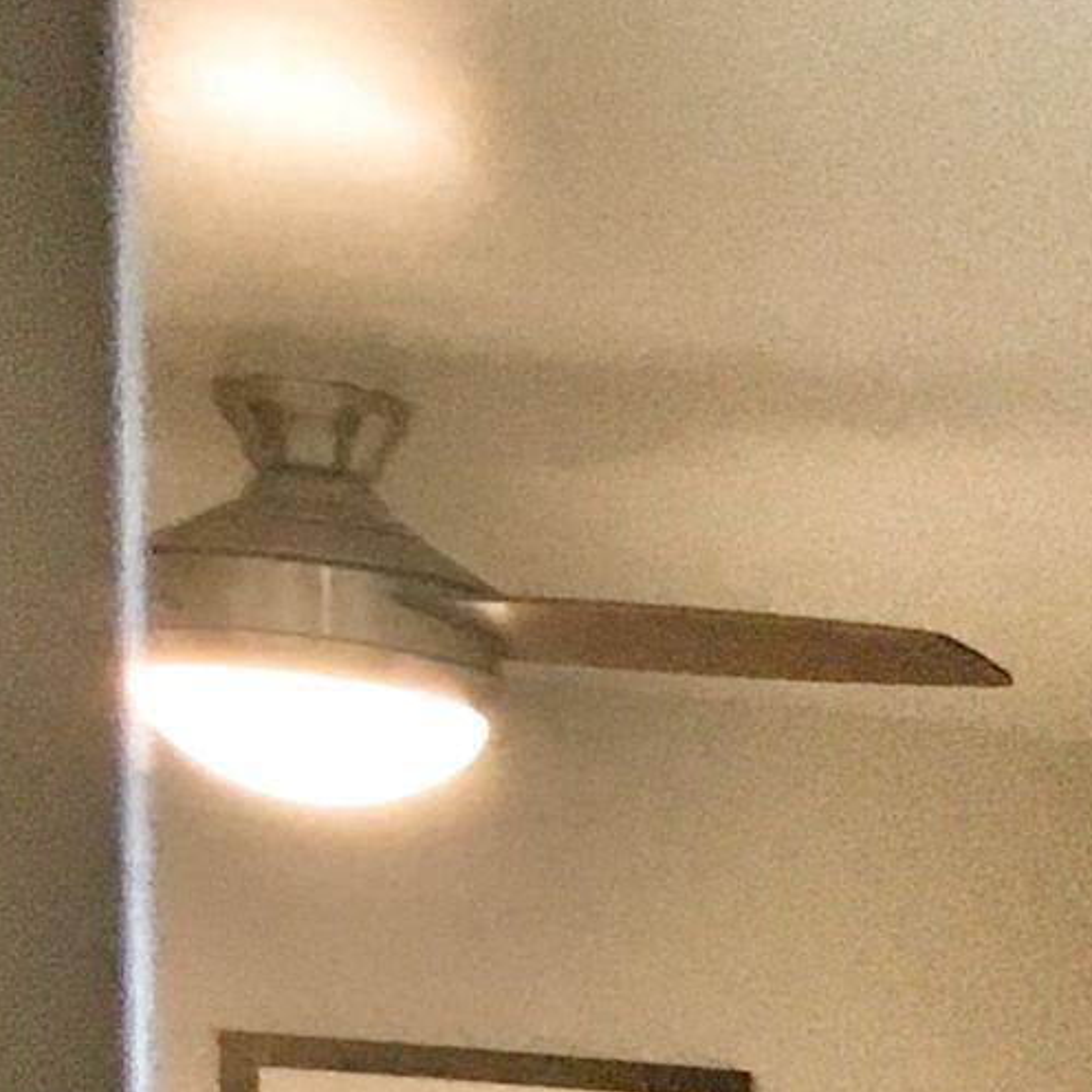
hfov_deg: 9.1
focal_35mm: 155
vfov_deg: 10.3
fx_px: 5532
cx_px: 3247
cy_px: 2287
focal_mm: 4.15
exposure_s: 1/30
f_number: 2.2
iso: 40
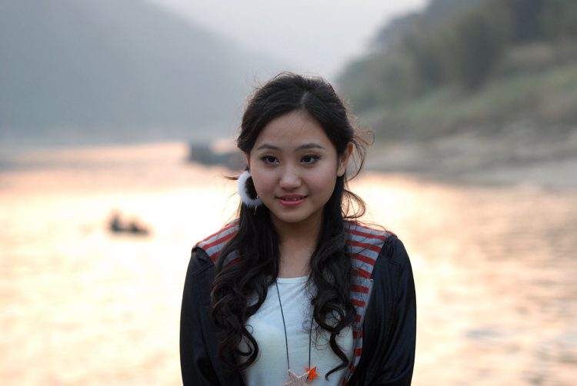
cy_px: 193
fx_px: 1685
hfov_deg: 19.4
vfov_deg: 13.1
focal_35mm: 105
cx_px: 288
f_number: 3.2
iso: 400
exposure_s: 1/160
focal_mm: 70
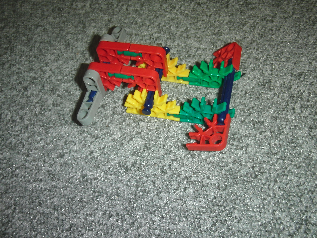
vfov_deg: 37.7
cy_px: 119
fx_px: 348
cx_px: 158
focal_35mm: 38
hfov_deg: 49.0
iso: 100
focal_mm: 6.66
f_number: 3.9
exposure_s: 1/40
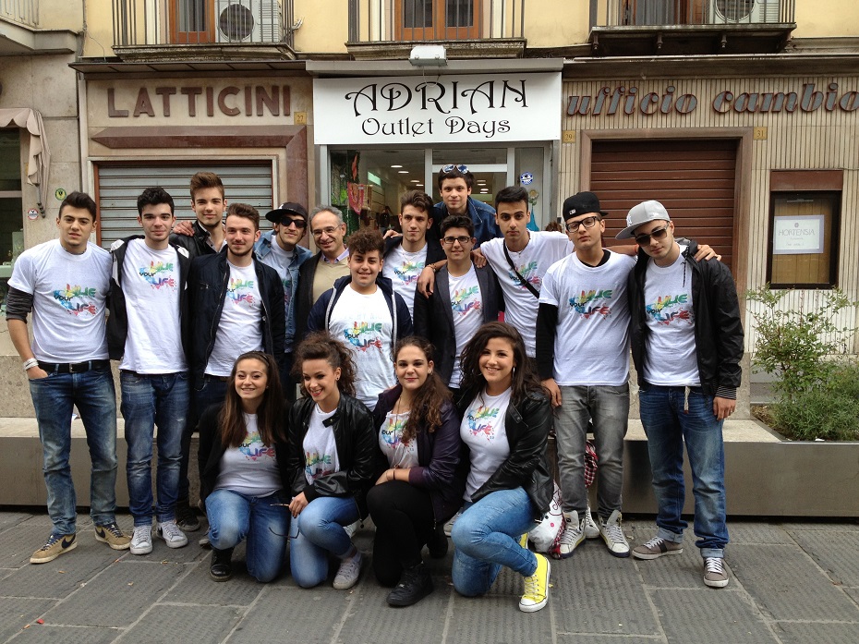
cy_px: 322
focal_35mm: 35
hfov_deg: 52.6
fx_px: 868
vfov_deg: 40.7
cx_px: 430
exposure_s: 1/241
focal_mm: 4.28
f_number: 2.4
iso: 50
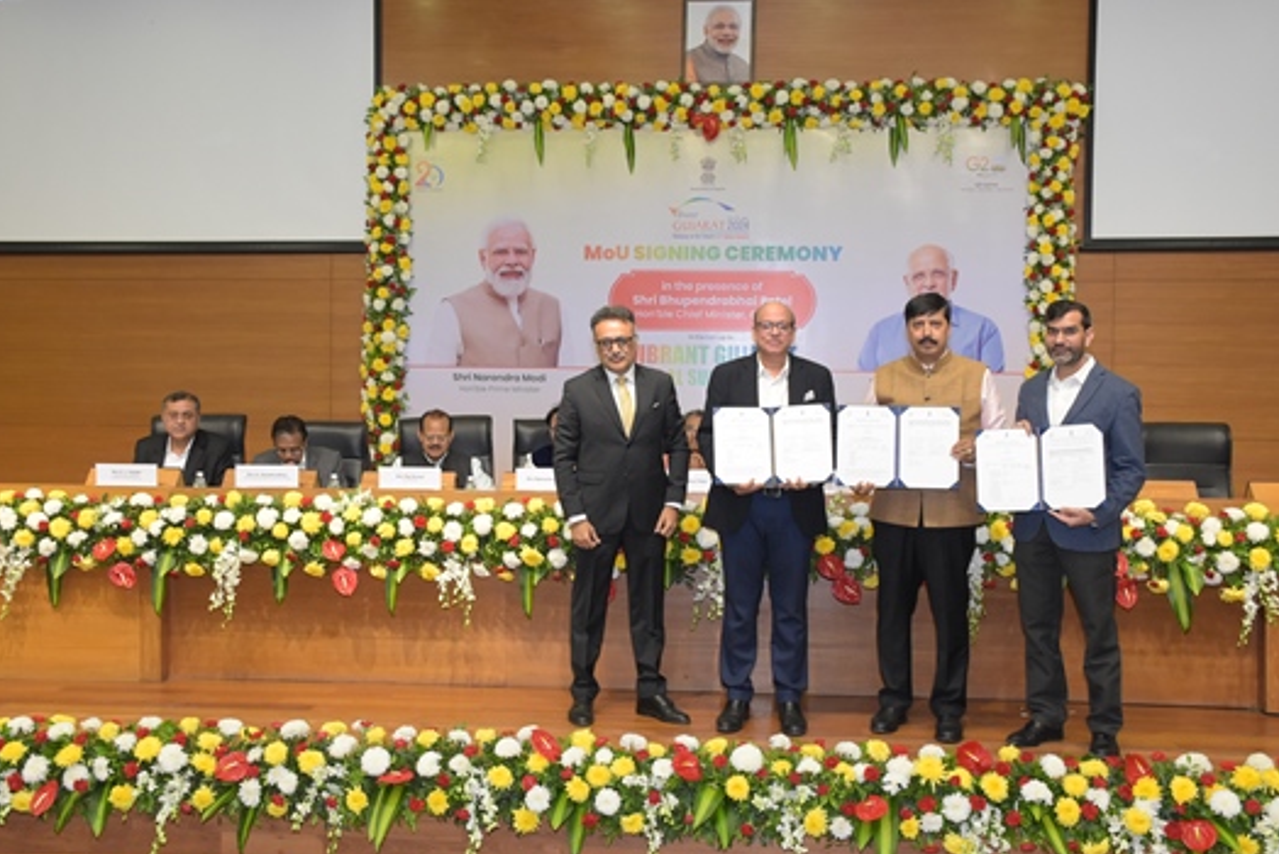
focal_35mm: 37
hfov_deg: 51.9
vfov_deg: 36.0
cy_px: 434
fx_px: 1315
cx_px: 624
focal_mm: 24
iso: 2000
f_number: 5.6
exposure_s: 1/80
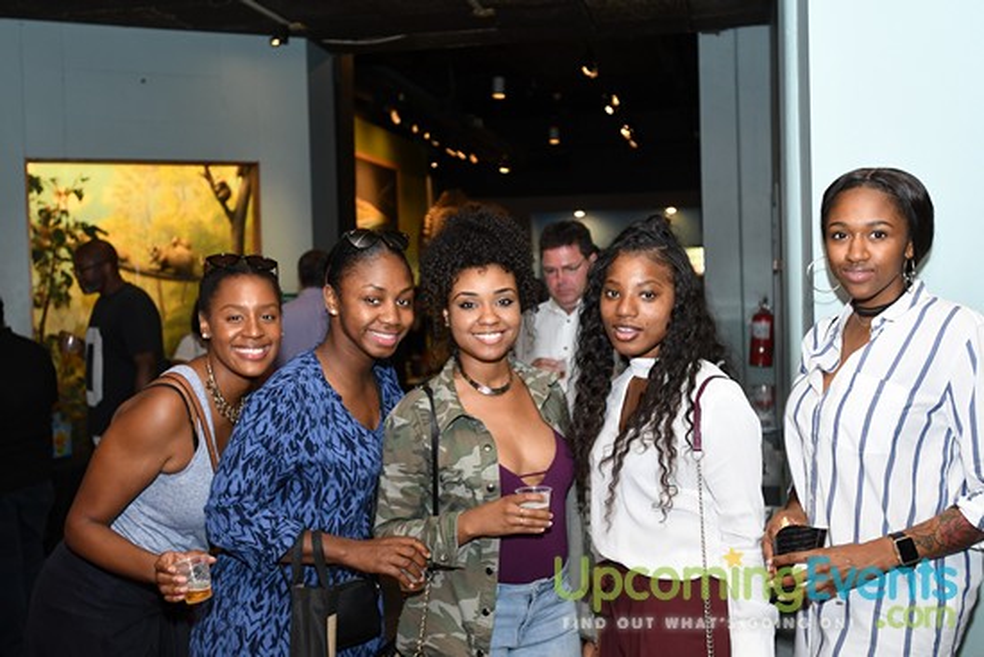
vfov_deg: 29.9
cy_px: 328
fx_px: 1230
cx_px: 492
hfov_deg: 43.6
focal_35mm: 45
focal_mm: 30
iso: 1000
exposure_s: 1/125
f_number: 3.5
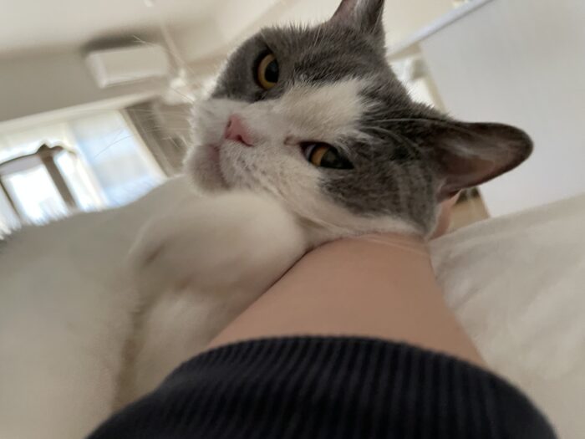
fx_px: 439
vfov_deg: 53.1
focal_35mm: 26
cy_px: 220
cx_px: 292
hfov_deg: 67.3
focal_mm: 4.2
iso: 500
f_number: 1.6
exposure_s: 1/57
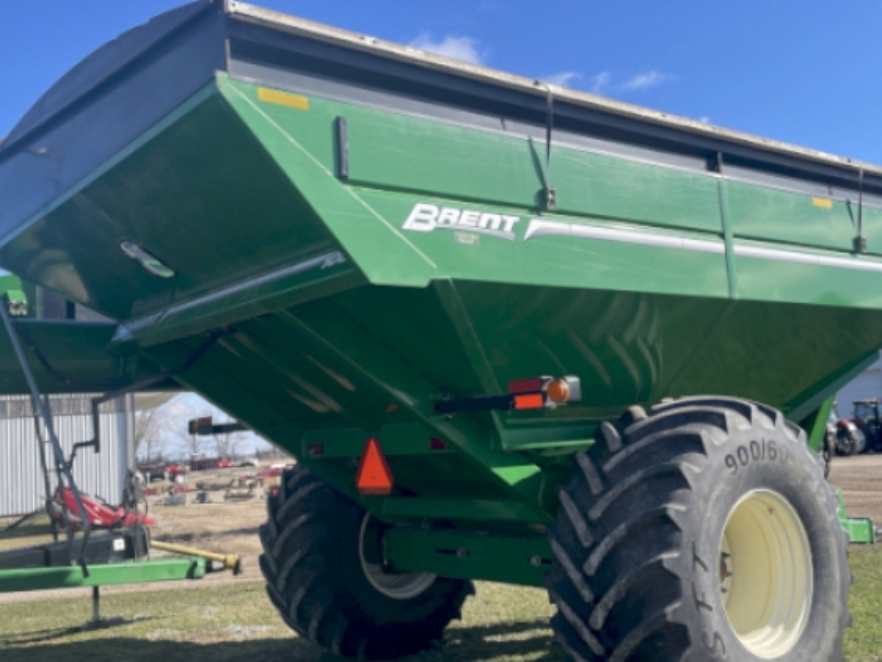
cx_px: 424
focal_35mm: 37
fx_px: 943
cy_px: 347
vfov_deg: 38.7
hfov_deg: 50.1
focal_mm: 4.2
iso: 32
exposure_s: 1/1887
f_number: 1.6
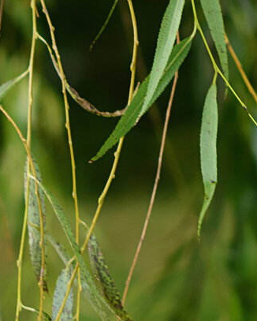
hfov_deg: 3.3
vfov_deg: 4.1
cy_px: 602
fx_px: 4465
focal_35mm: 470
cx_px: -364
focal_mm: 85
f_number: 3.2
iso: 400
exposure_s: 1/200
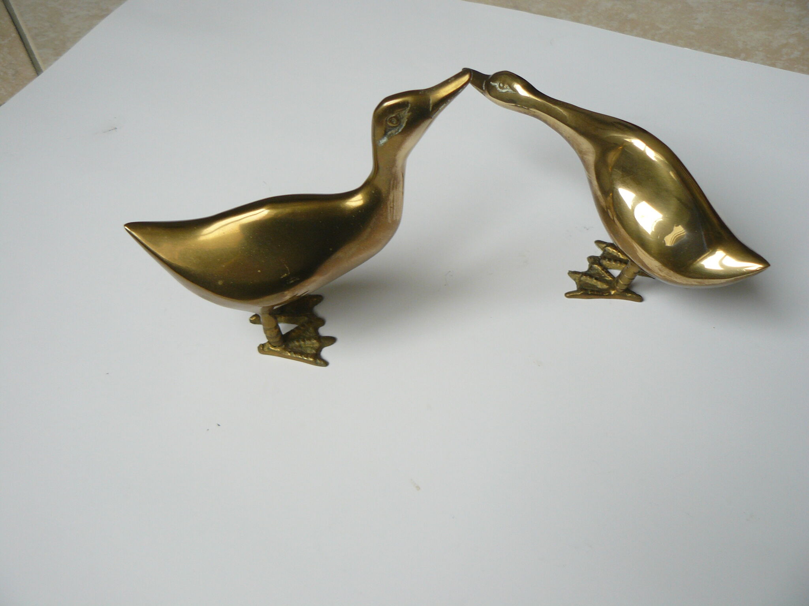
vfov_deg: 39.7
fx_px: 841
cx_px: 404
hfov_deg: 51.4
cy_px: 303
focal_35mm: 36
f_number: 2.8
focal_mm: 6
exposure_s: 1/40
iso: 100
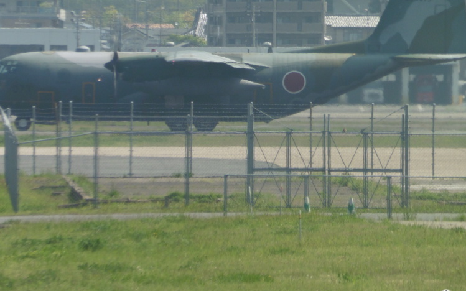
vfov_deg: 2.0
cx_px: 229
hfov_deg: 3.2
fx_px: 8394
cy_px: 80
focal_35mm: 661
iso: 100
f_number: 6.3
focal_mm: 81.7
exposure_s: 1/400
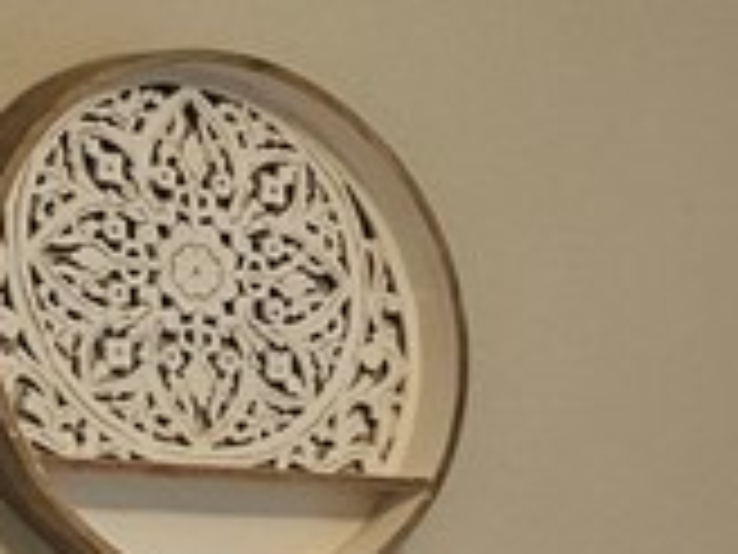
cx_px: 1530
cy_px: 1081
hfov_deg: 12.0
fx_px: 3070
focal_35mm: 144
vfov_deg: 9.6
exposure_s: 1/120
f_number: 1.7
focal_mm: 6.3
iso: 1000
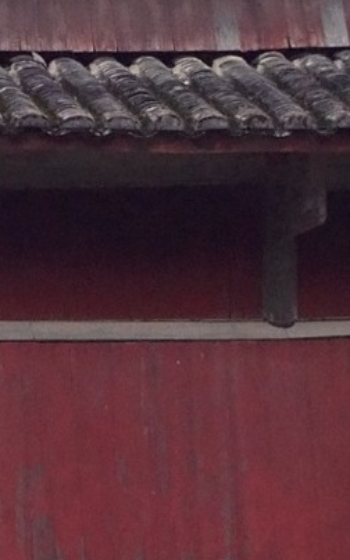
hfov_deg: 8.2
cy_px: 658
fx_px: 2384
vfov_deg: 13.1
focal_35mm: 156
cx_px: -193
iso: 80
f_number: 2
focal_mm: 3.8
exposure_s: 1/105
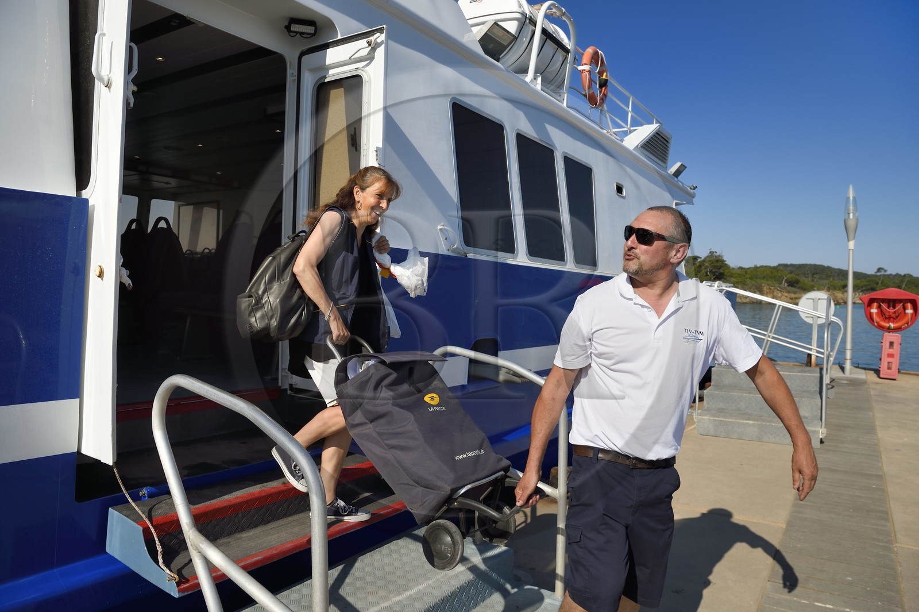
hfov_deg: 73.8
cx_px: 460
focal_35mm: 24
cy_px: 306
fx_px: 612
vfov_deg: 53.1
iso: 200
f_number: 8
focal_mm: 24
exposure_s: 1/1250
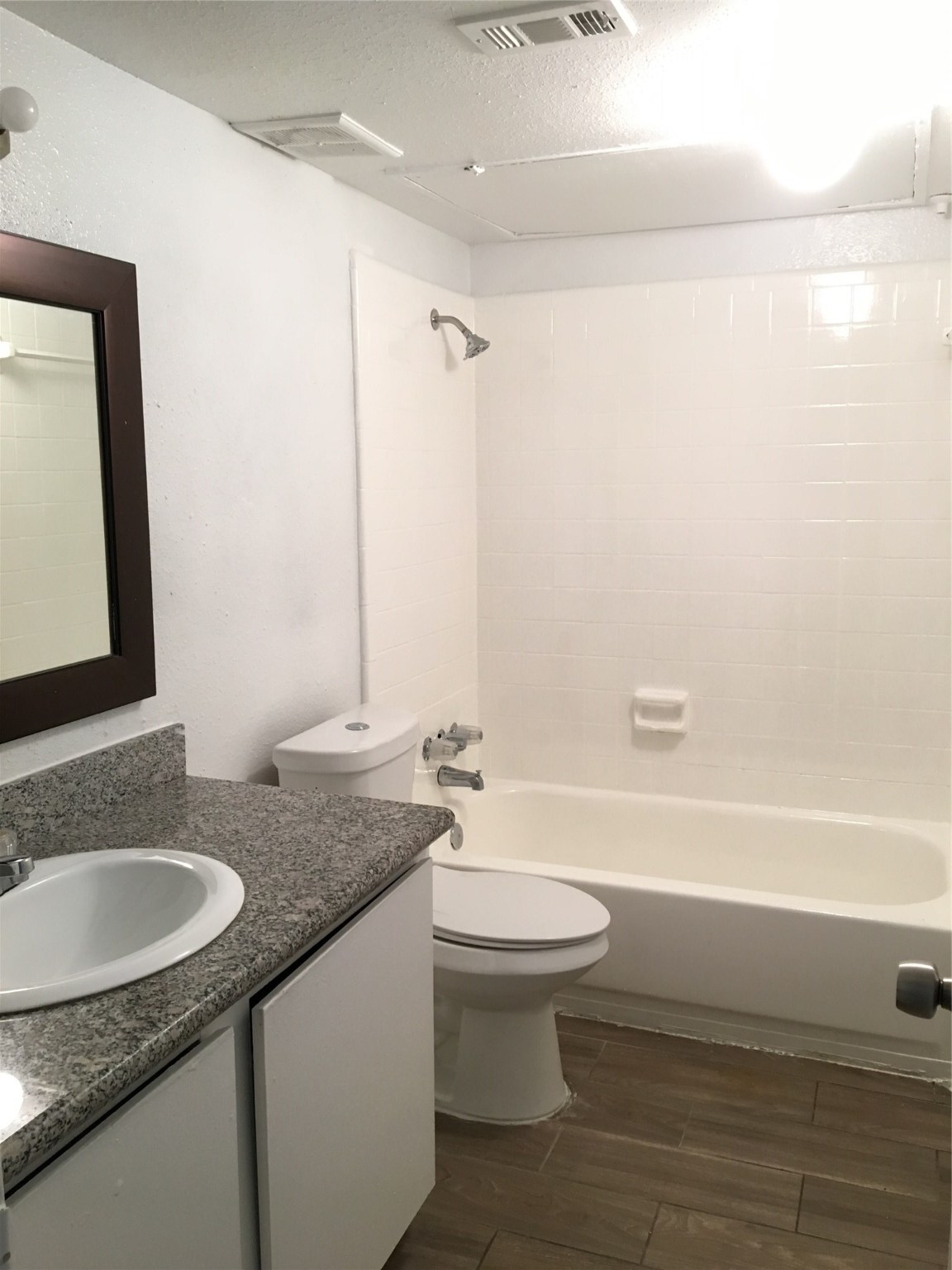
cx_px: 476
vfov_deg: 61.7
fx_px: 1063
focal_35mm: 29
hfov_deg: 48.2
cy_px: 635
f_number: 2.2
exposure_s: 1/30
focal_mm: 4.15
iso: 100
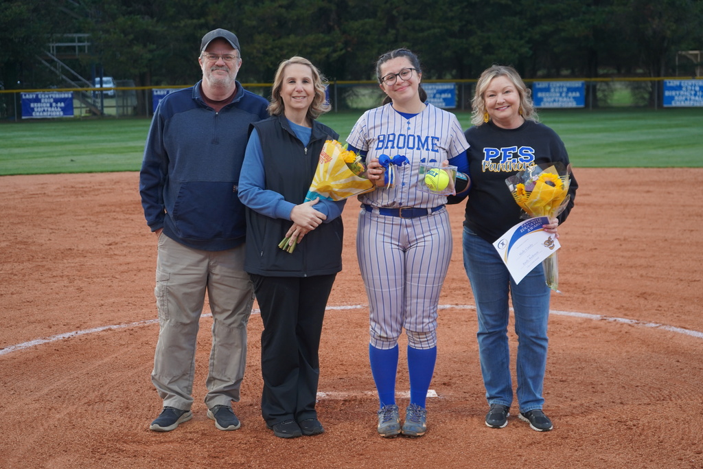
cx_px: 352
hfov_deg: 33.4
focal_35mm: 60
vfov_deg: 22.6
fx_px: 1172
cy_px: 234
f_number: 5
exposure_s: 1/160
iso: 800
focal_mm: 60
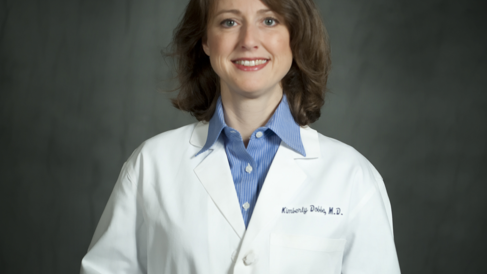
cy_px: 221
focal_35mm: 197
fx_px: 2544
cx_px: 243
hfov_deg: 10.9
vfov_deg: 6.2
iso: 320
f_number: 2.8
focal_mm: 125
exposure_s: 1/30
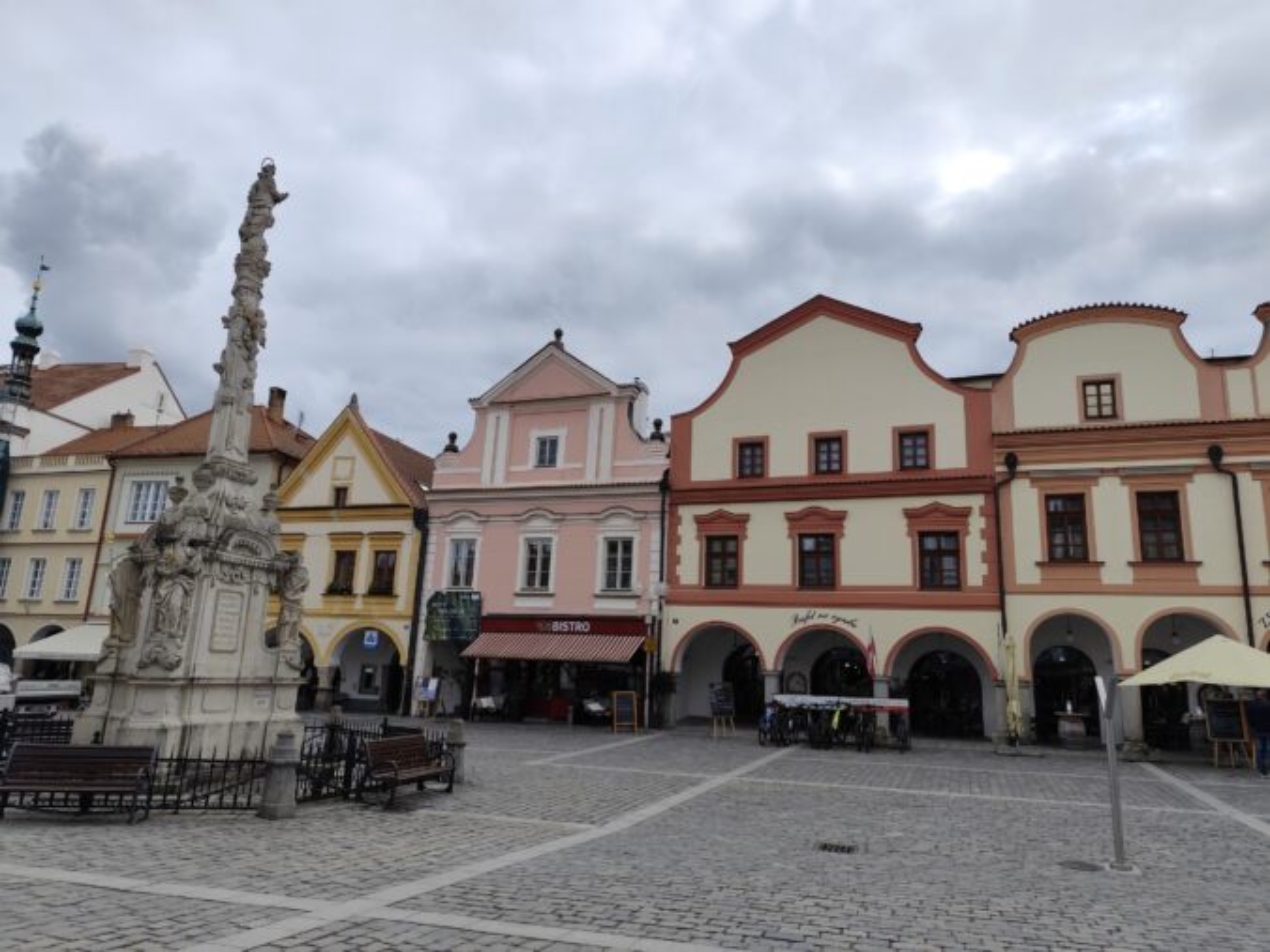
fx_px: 844
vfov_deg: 58.9
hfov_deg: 73.9
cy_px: 476
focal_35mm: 23
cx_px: 635
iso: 50
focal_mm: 6.19
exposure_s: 1/1421
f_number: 1.65
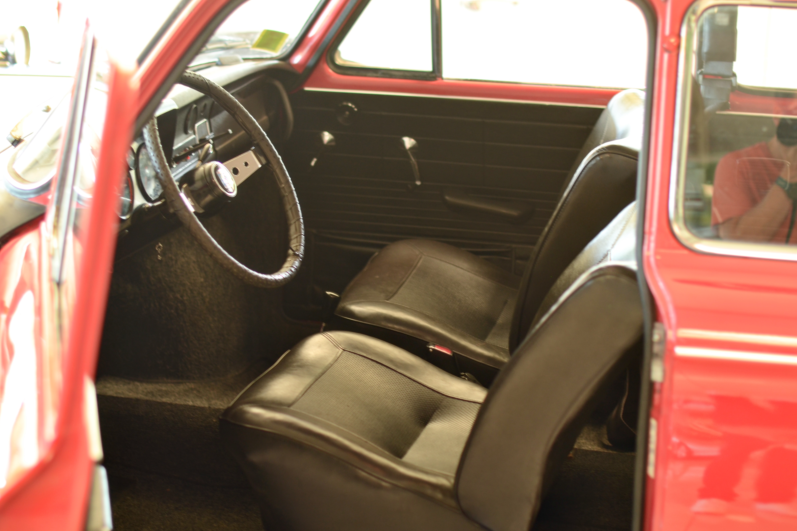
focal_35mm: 76
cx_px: 393
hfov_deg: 26.6
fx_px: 1683
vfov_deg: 17.9
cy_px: 268
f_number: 2
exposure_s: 1/30
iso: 160
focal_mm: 50
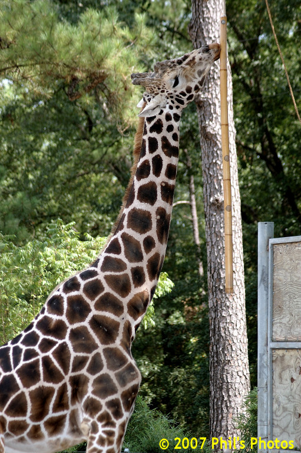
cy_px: 226
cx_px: 150
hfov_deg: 7.0
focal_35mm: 195
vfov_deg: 10.6
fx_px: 2449
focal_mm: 130
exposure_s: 1/500
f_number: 4.5
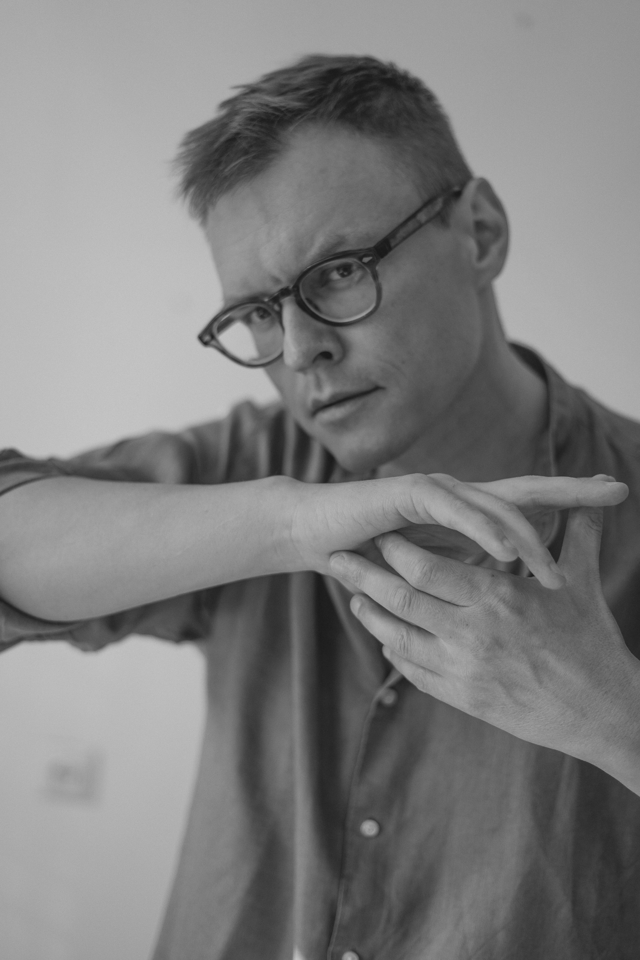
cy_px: 480
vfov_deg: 39.6
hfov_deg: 27.0
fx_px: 1333
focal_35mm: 50
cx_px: 320
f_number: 2
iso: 100
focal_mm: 50
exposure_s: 1/640
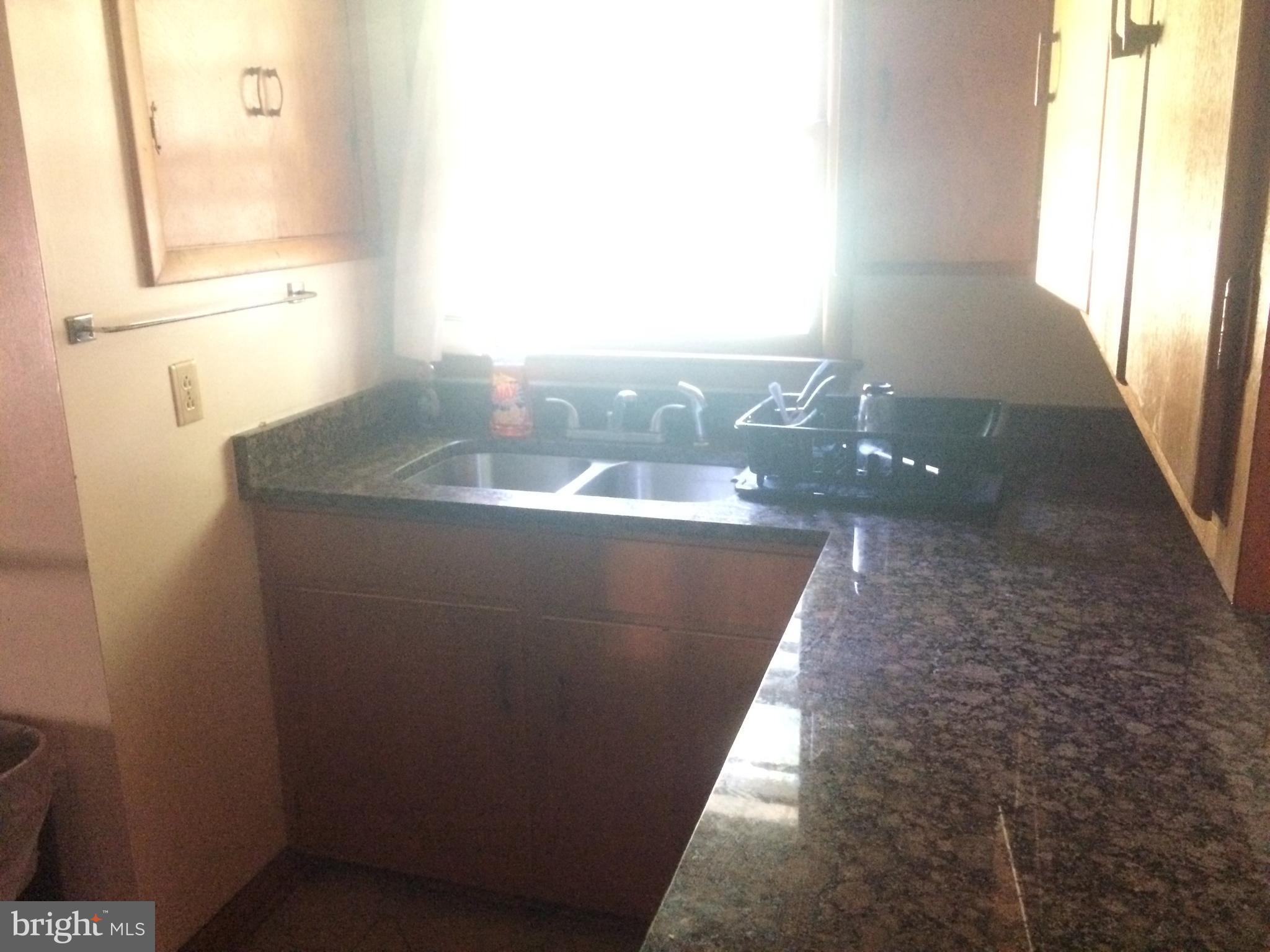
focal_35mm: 29
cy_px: 476
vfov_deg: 48.2
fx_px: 1064
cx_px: 635
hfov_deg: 61.7
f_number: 2.2
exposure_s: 1/15
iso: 640
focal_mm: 4.15
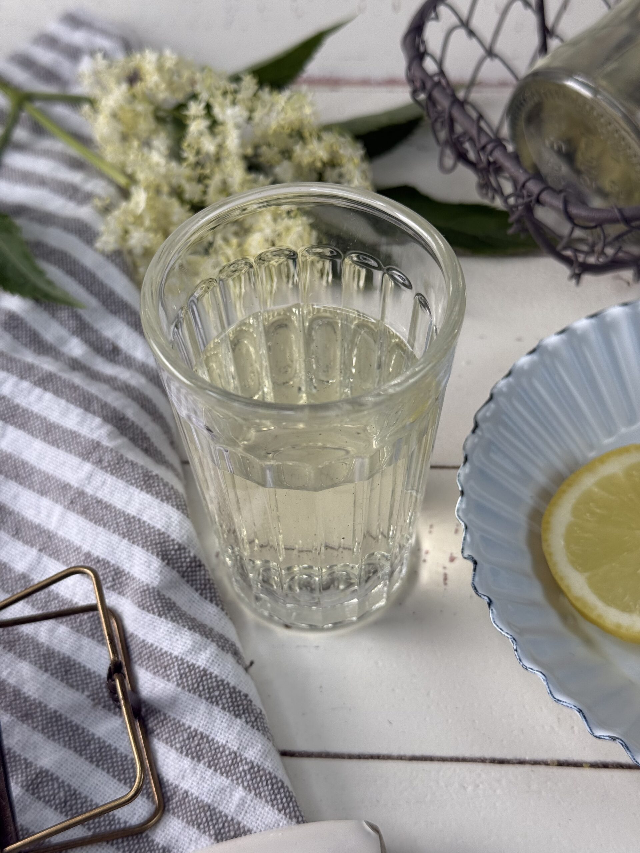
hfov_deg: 30.3
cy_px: 426
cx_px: 320
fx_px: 1183
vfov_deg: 39.7
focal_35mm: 48
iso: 64
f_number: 1.78
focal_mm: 6.76
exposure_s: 1/268
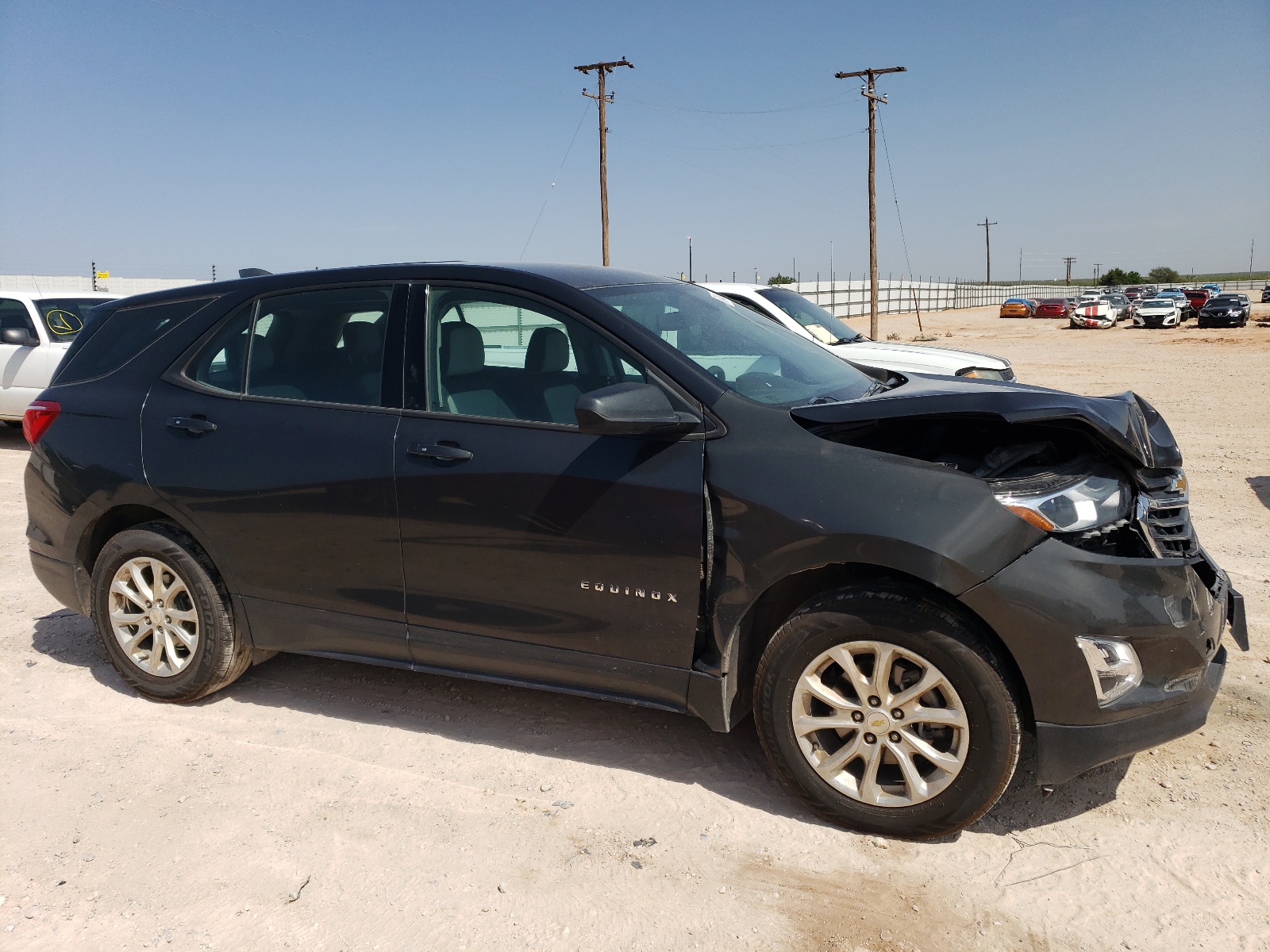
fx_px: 954
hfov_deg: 67.3
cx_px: 635
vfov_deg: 53.1
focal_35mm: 26
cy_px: 476
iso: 50
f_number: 1.5
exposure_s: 1/5000
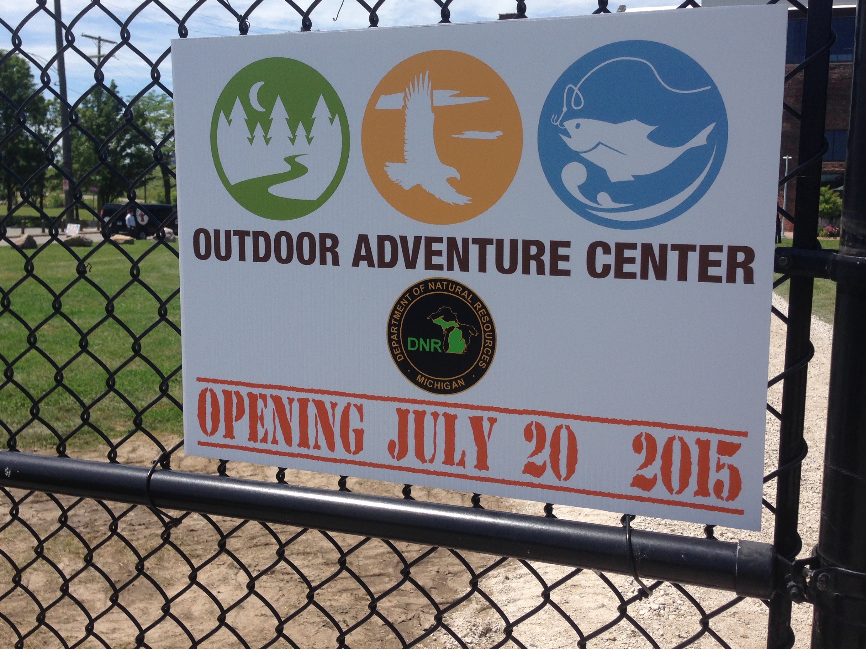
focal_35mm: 39
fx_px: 976
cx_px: 412
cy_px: 294
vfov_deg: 36.8
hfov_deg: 47.9
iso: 50
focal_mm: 4.12
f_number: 2.4
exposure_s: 1/2008
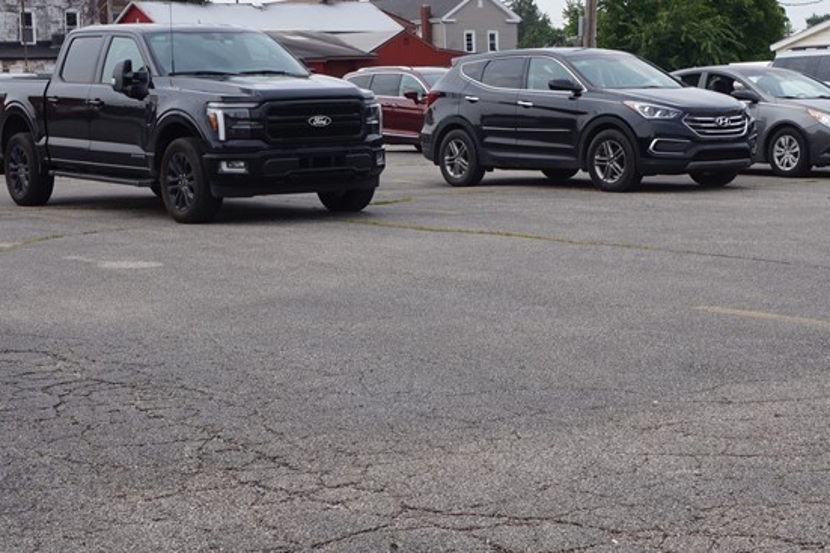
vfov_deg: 19.2
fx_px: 1636
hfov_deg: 28.5
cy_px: 304
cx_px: 441
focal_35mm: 71
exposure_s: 1/80
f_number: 13
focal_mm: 24
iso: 100
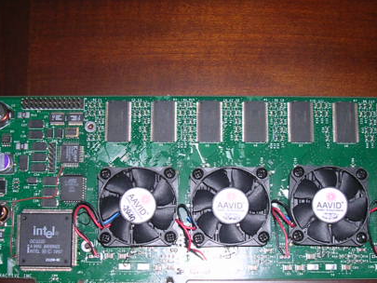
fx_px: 654
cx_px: 198
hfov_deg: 32.2
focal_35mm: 60
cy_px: 163
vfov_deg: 24.4
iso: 100
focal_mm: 5.8
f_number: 2.8
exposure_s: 1/60.1
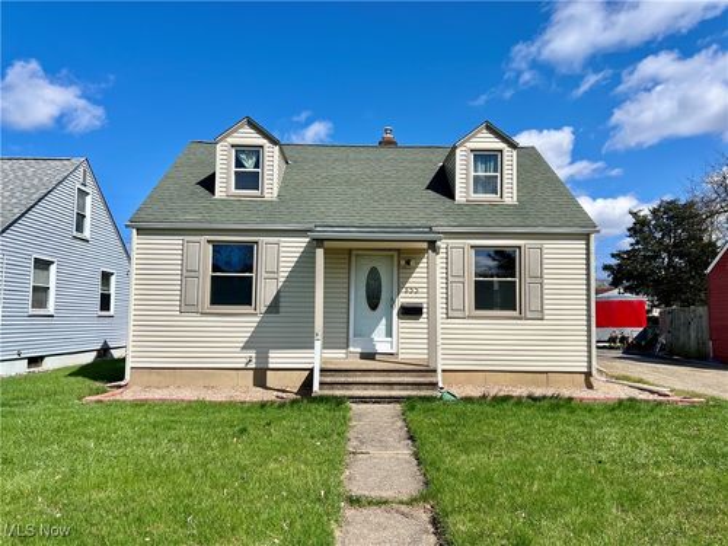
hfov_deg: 67.3
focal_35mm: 26
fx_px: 547
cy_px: 273
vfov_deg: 53.1
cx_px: 364
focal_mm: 5.7
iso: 50
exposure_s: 1/6211
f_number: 1.5
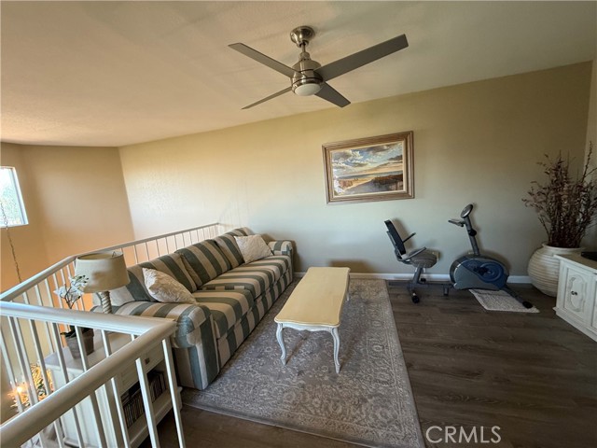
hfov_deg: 102.1
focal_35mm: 14
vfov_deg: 85.7
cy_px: 224
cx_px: 298
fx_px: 241
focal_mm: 2.22
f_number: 2.2
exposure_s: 1/60
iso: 200
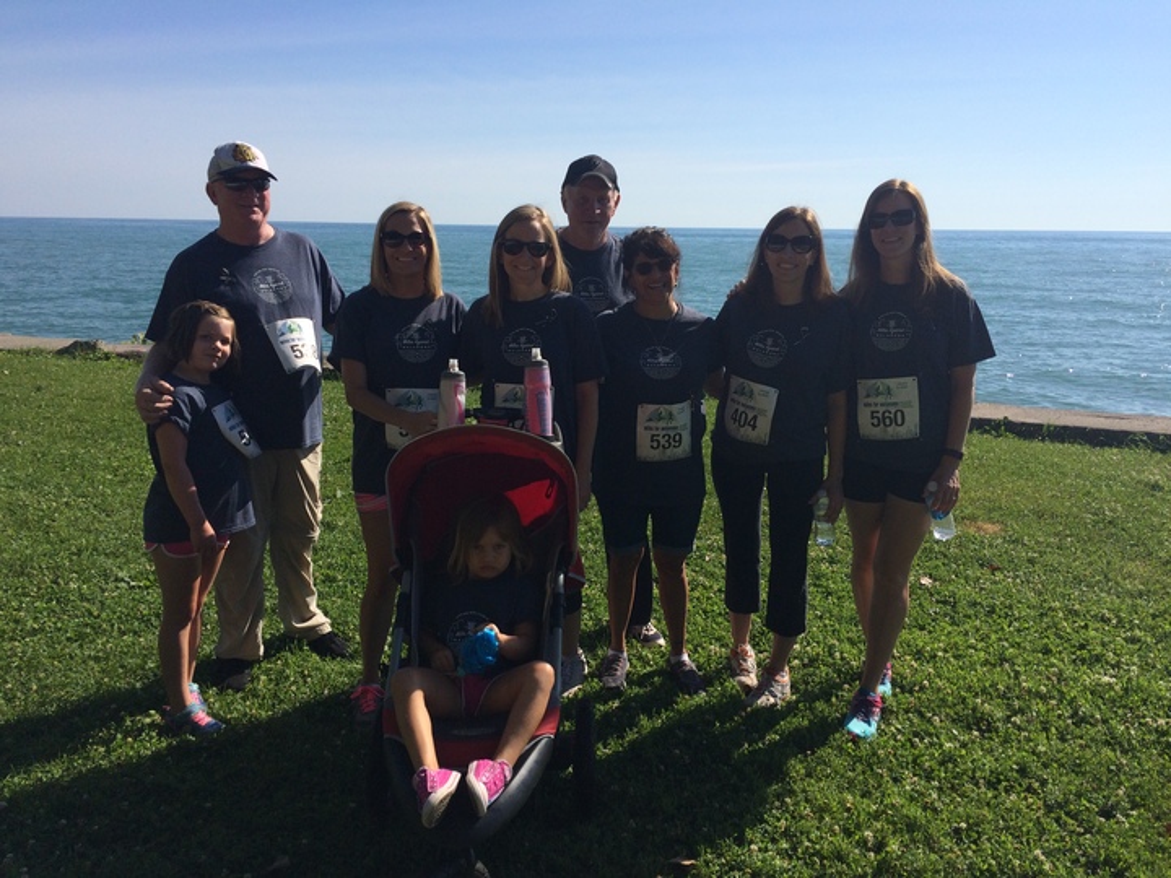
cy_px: 439
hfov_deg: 61.7
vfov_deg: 48.2
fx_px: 981
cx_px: 586
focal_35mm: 29
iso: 32
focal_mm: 4.15
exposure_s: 1/3165
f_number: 2.2
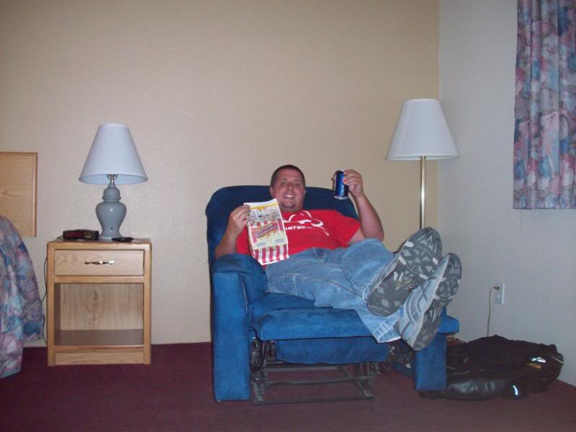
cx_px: 288
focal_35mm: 37
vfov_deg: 38.7
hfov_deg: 50.1
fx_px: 616
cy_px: 216
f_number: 2.8
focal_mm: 6.2
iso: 160
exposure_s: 1/45
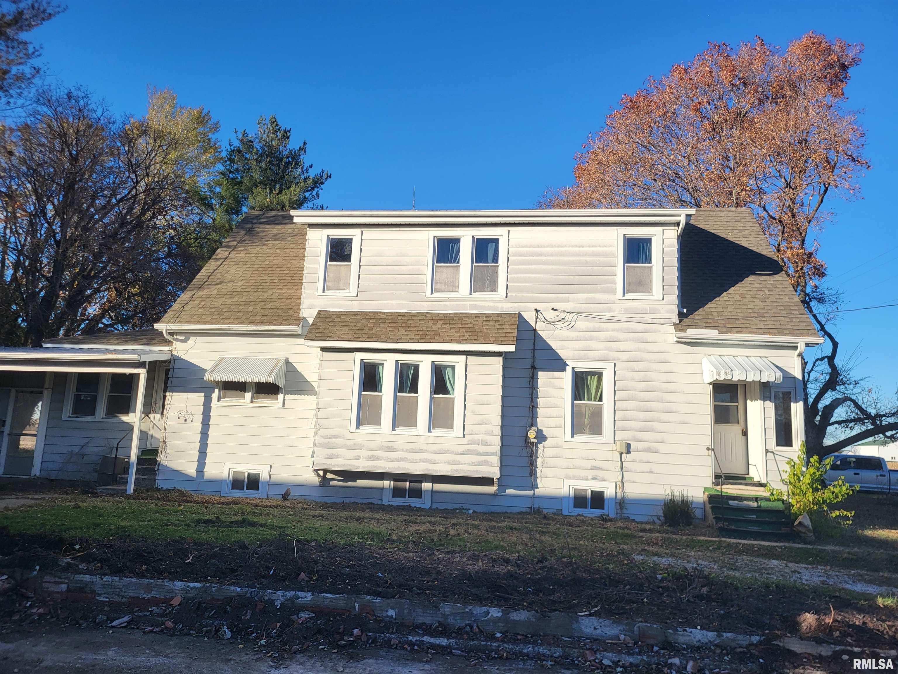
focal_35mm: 26
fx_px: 674
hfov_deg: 67.3
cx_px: 449
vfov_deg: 53.1
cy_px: 337
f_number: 1.8
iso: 40
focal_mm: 5.4
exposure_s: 1/1844
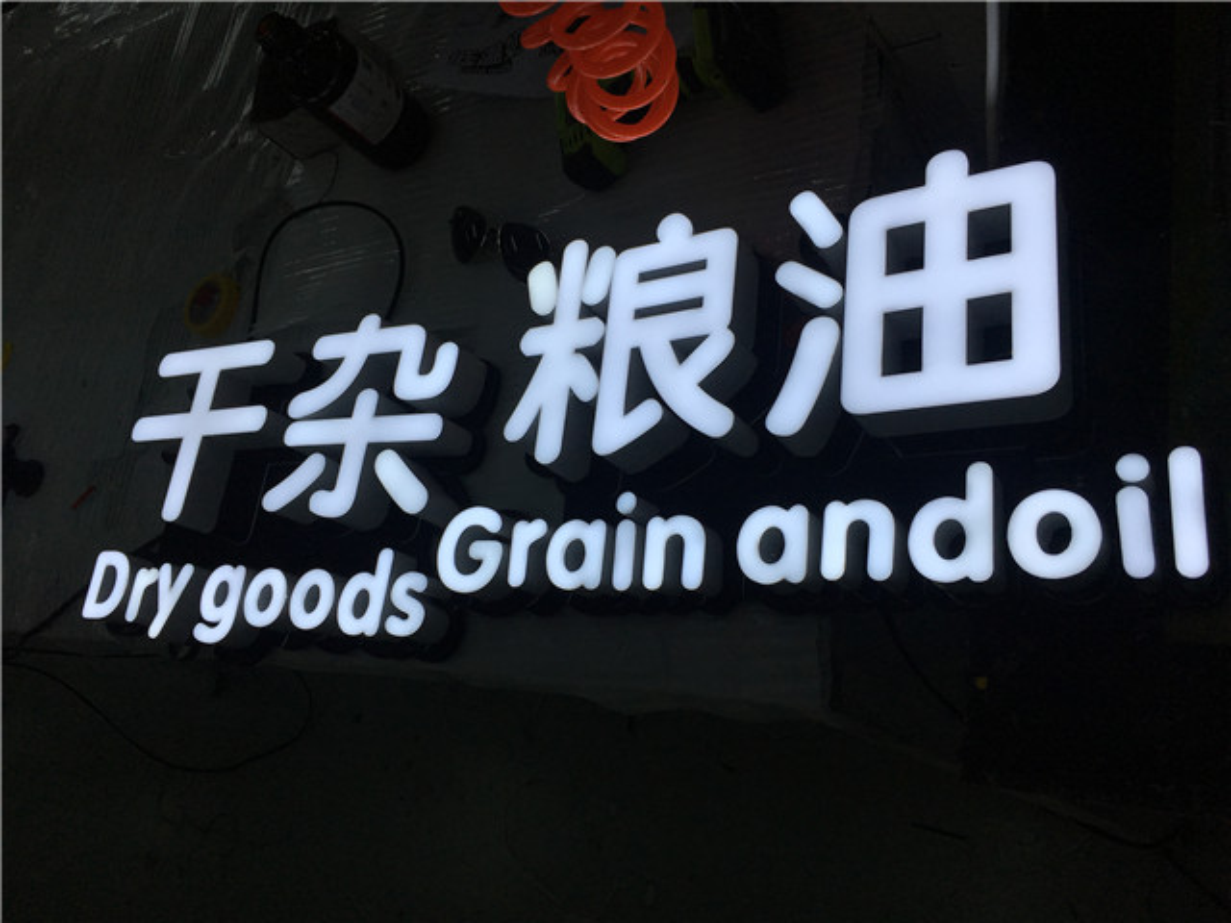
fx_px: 1031
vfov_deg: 48.2
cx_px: 616
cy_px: 462
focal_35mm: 29
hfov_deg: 61.7
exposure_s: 1/1131
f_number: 2.2
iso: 25
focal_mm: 4.15
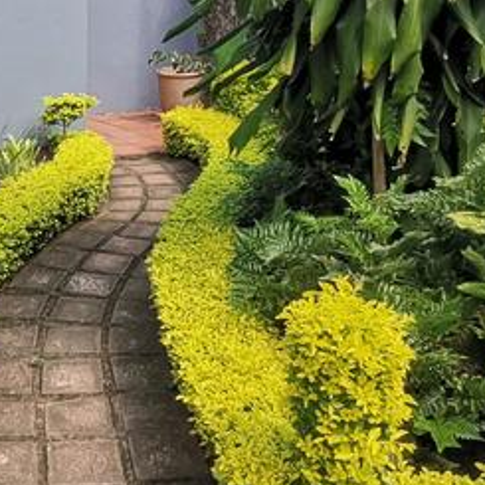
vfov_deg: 34.2
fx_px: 777
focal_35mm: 49
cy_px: 148
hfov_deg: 33.7
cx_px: 97
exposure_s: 1/465
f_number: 2.4
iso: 50
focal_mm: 1.78
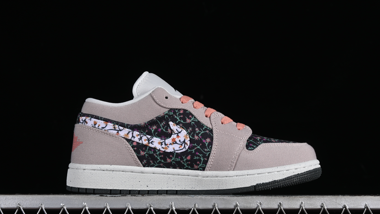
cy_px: 117
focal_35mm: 79
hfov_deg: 26.9
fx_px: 796
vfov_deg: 15.3
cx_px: 190
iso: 160
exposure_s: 1/80
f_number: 8
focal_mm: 50
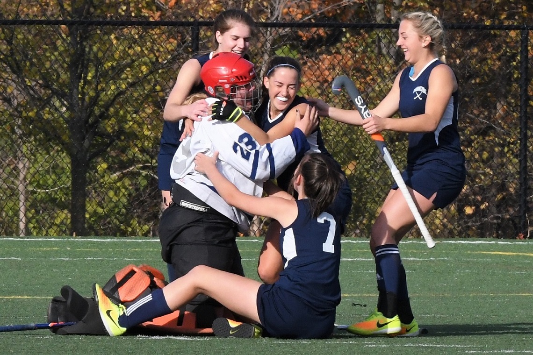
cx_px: 266
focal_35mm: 300
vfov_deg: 4.6
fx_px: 4441
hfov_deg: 6.9
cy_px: 178
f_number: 16
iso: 1250
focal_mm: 200
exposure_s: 1/1000
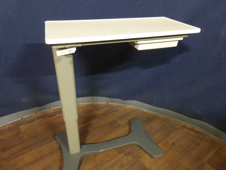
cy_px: 85
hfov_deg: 71.6
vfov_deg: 56.8
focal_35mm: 24
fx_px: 157
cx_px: 113
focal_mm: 4.3
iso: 400
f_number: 3.3
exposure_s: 1/8
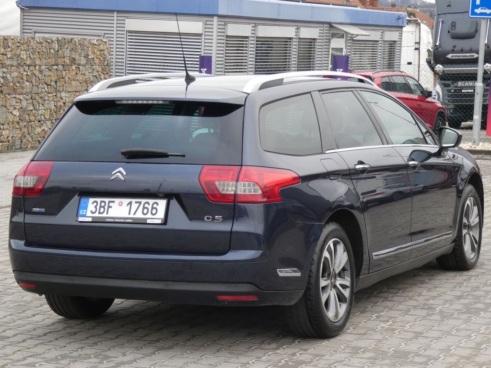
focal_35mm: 93
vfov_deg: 15.9
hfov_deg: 21.1
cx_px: 246
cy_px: 184
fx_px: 1319
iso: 320
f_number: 5.6
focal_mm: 16.6
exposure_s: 1/80
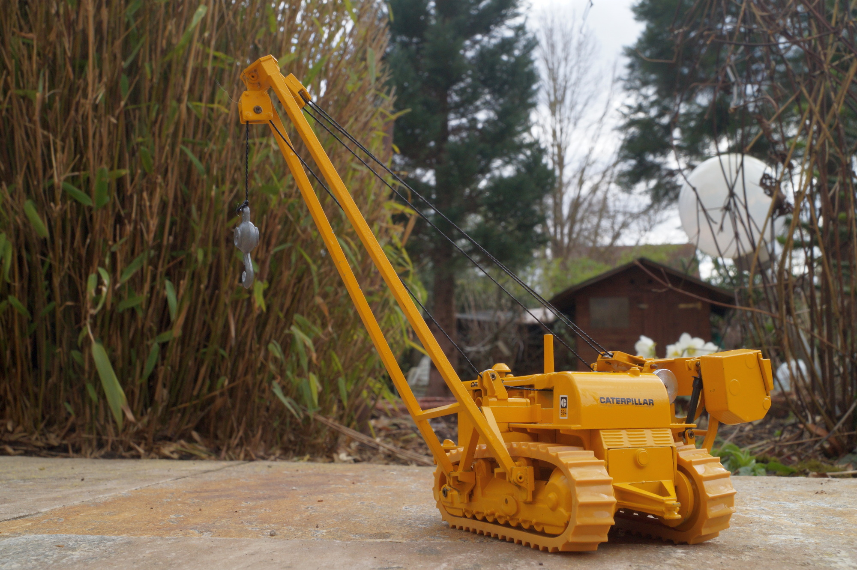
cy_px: 285
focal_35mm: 39
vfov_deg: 34.2
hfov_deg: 49.6
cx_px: 428
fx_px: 928
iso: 320
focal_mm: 26
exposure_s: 1/60
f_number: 18
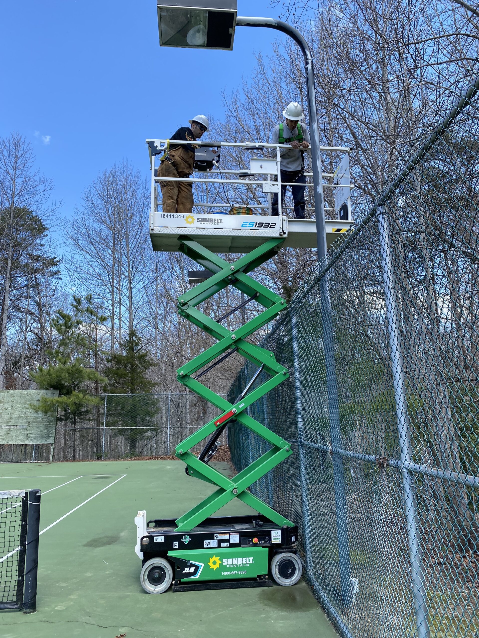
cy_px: 319
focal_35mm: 26
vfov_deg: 67.3
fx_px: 480
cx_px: 240
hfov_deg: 53.1
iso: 32
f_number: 1.8
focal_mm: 4.25
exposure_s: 1/858
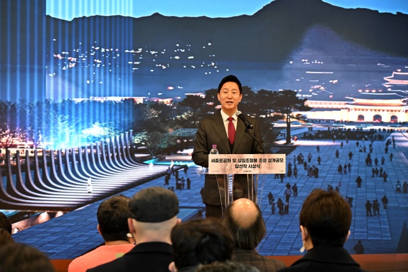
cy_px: 136
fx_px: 1077
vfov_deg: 14.4
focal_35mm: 95
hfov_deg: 21.5
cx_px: 204
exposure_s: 1/60
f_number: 6.3
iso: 2000
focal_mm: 95
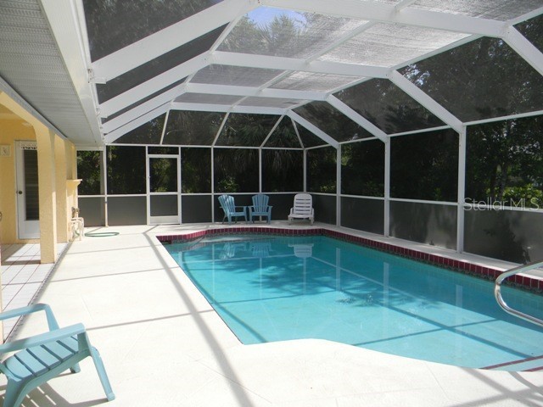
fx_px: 439
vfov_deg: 49.7
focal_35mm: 28
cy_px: 204
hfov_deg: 63.4
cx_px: 272
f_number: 3.5
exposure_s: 1/492
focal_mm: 5
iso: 80
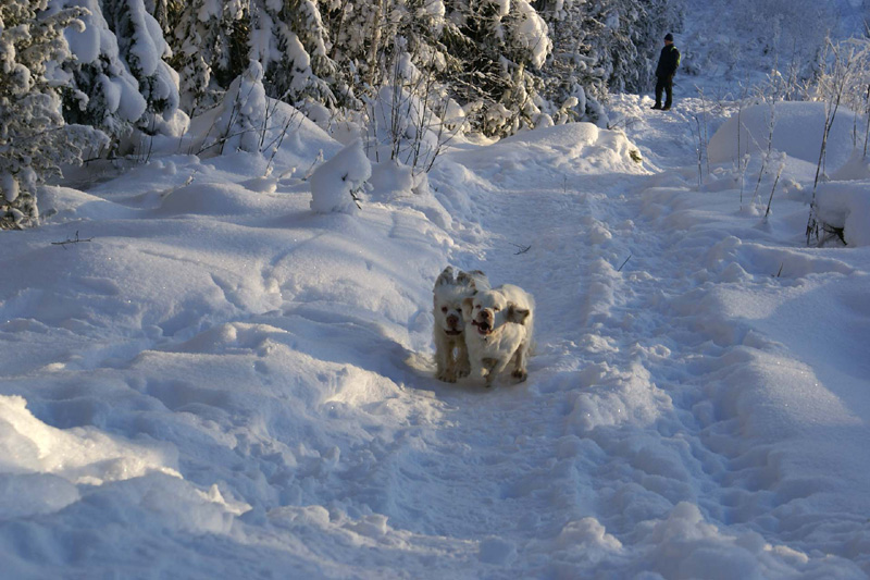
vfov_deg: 13.0
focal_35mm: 105
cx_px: 435
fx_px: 2537
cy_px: 290
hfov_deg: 19.5
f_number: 8
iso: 100
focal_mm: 70
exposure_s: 1/250
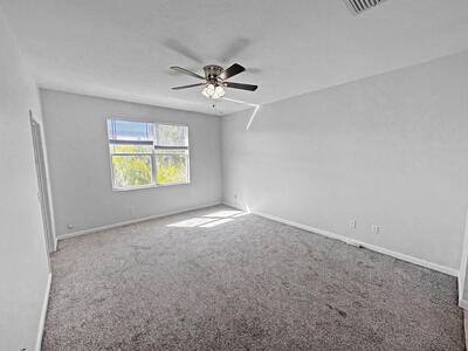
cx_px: 234
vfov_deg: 85.7
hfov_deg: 102.1
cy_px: 176
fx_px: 189
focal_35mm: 14
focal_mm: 2.22
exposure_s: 1/181
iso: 40
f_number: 2.2
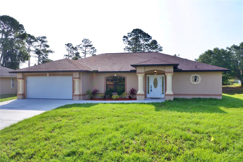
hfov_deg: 65.5
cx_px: 122
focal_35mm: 28
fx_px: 189
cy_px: 81
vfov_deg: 46.4
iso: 100
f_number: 5.6
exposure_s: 1/320
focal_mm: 10.26
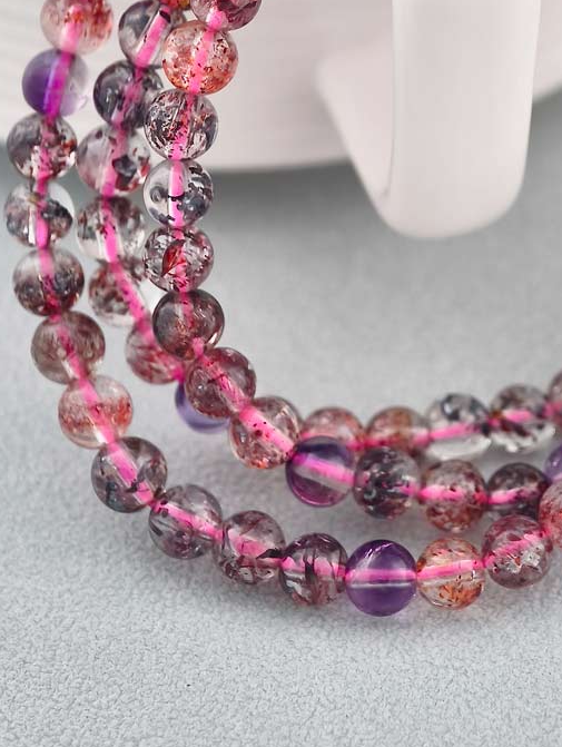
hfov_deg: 10.2
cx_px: 437
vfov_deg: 13.4
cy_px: 113
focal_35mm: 146
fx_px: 3153
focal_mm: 22.48
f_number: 2.67
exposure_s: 1/160
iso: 125
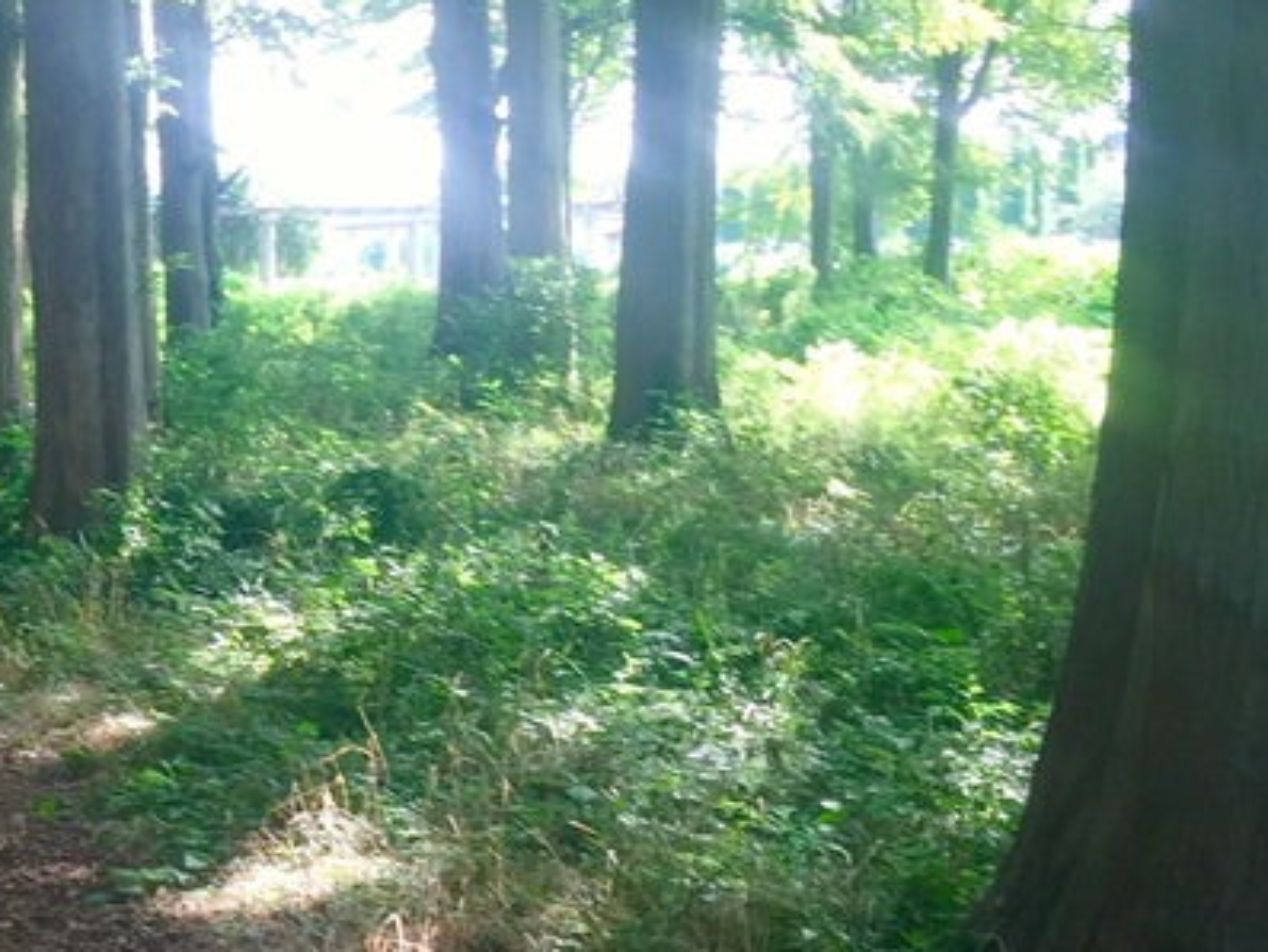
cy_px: 473
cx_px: -240
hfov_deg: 24.3
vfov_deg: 20.2
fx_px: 2675
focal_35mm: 73
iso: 40
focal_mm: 4.15
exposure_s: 1/120
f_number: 2.2
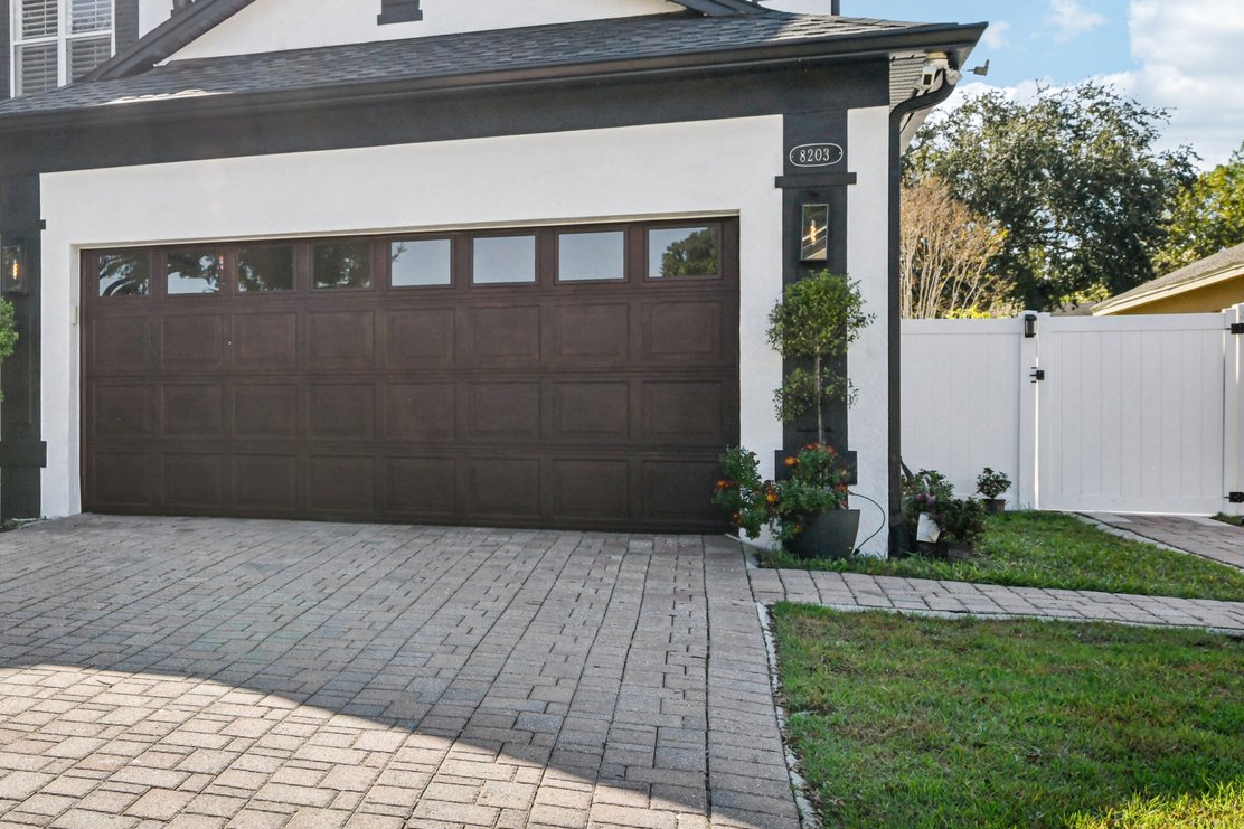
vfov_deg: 37.4
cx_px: 223
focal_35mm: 35
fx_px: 1209
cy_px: 266
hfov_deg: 50.6
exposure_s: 1/400
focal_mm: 19
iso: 400
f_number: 8
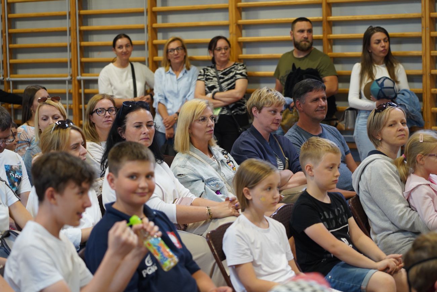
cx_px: 218
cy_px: 146
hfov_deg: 19.5
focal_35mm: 105
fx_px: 1275
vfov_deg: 13.0
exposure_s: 1/125
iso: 1250
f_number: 4
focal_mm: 105
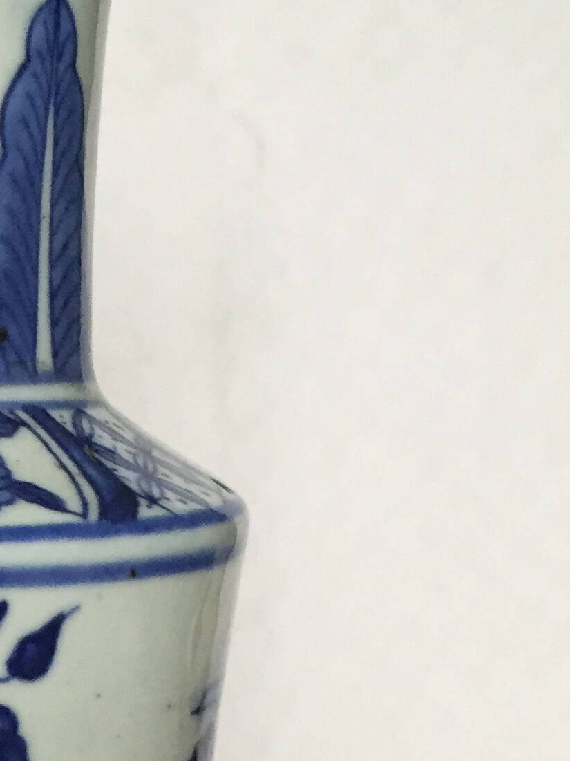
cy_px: 768
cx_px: -171
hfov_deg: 16.2
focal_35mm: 86
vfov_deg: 21.9
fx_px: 1889
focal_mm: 4.15
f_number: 2.2
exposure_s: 1/30
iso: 100
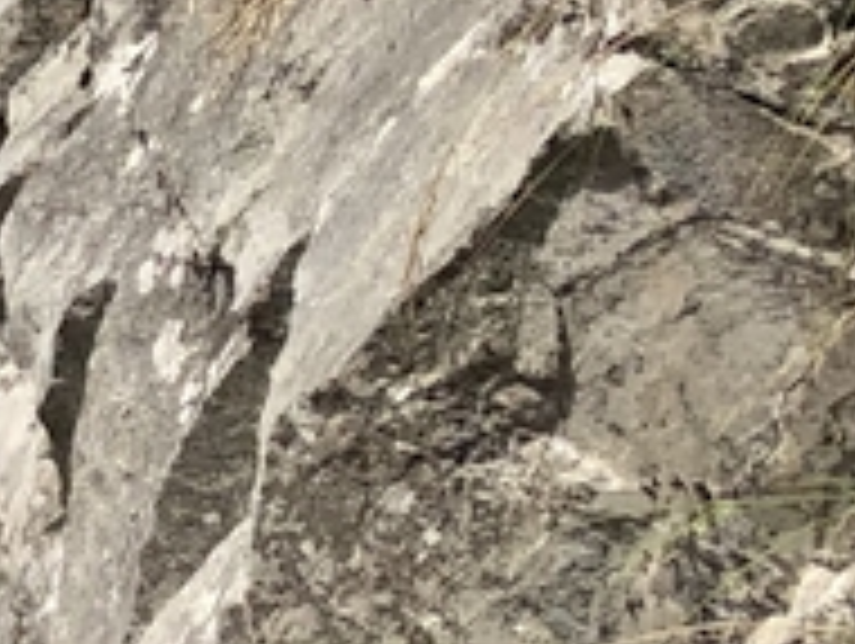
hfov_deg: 9.7
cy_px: -189
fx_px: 4204
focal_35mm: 170
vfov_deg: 8.6
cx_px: -1438
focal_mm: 3.99
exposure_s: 1/3436
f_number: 1.8
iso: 25
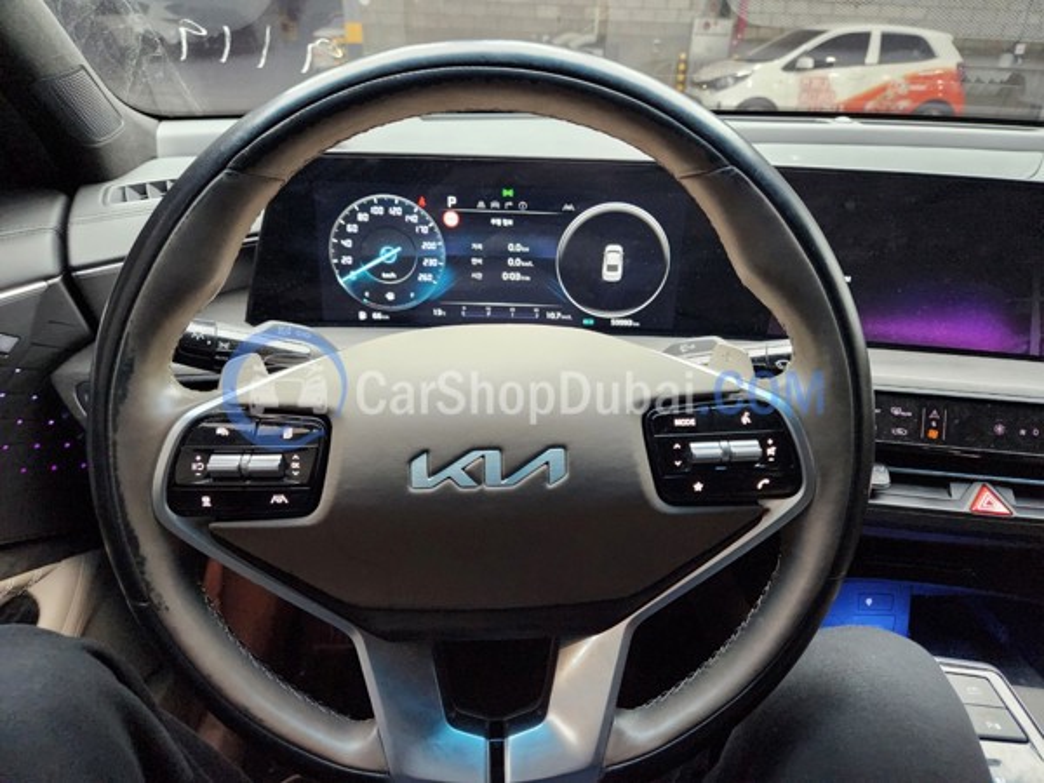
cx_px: 522
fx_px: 694
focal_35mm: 23
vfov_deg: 58.9
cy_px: 392
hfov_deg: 73.9
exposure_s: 1/120
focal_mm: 5.4
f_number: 1.8
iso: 1000
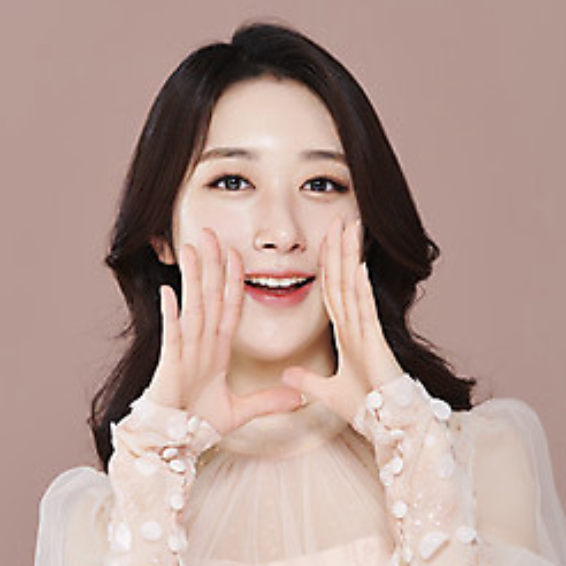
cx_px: 286
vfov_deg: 12.0
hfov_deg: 12.0
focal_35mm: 145
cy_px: 265
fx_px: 2682
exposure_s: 1/125
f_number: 11
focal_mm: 105
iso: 64
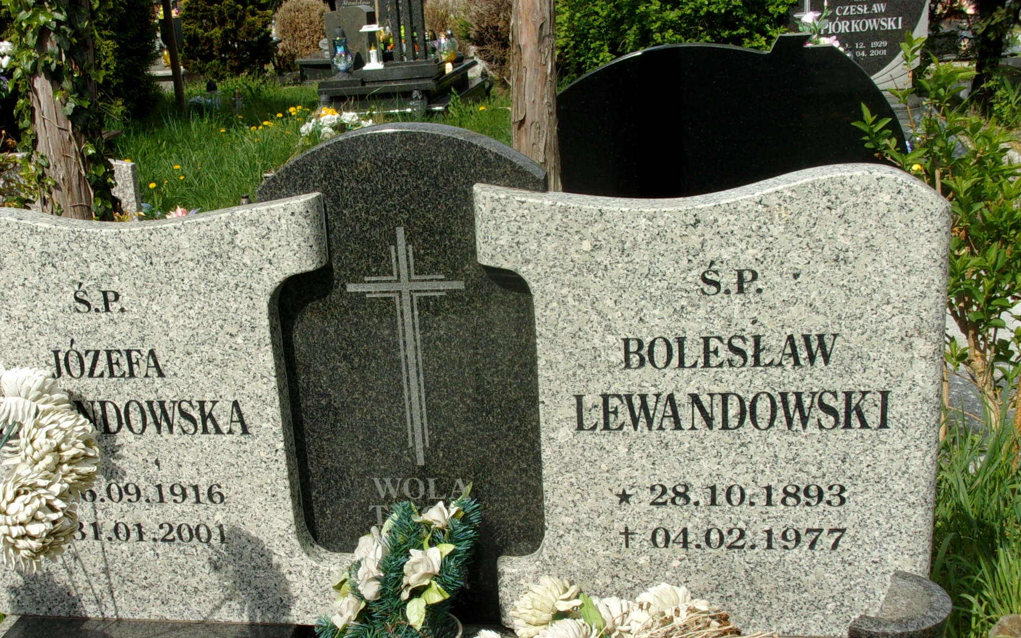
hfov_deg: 39.4
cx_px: 413
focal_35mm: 51
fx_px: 1419
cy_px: 387
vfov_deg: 25.3
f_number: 11.8
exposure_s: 1/140
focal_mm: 6.4
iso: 80
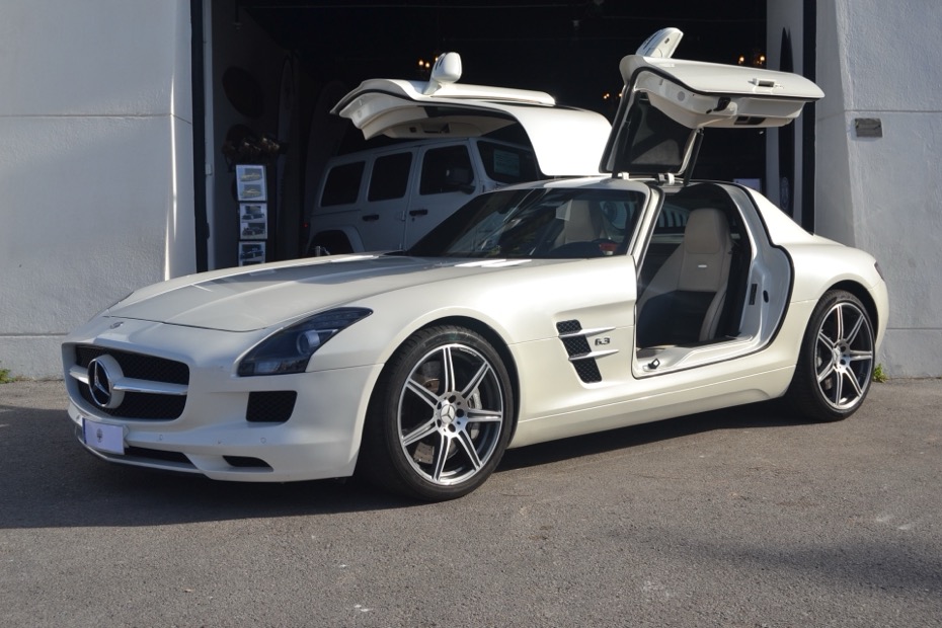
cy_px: 314
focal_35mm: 46
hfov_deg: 42.3
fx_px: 1217
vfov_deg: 28.9
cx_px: 471
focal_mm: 31
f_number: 9
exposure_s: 1/320
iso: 100
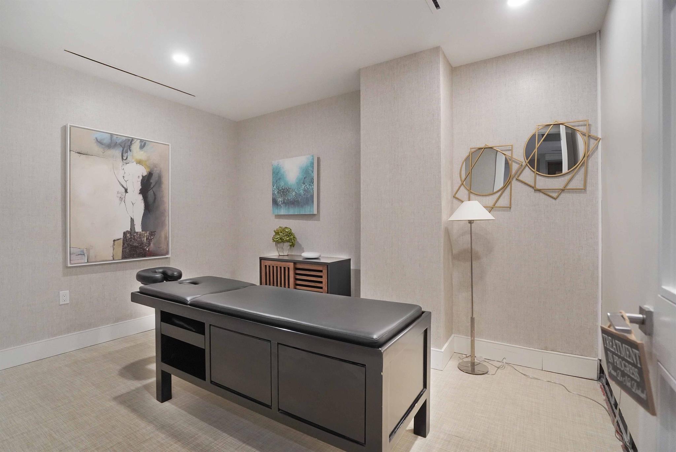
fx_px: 301
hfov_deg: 96.7
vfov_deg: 73.8
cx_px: 338
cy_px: 226
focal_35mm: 16
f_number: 5
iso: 4000
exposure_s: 1/200
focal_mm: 16
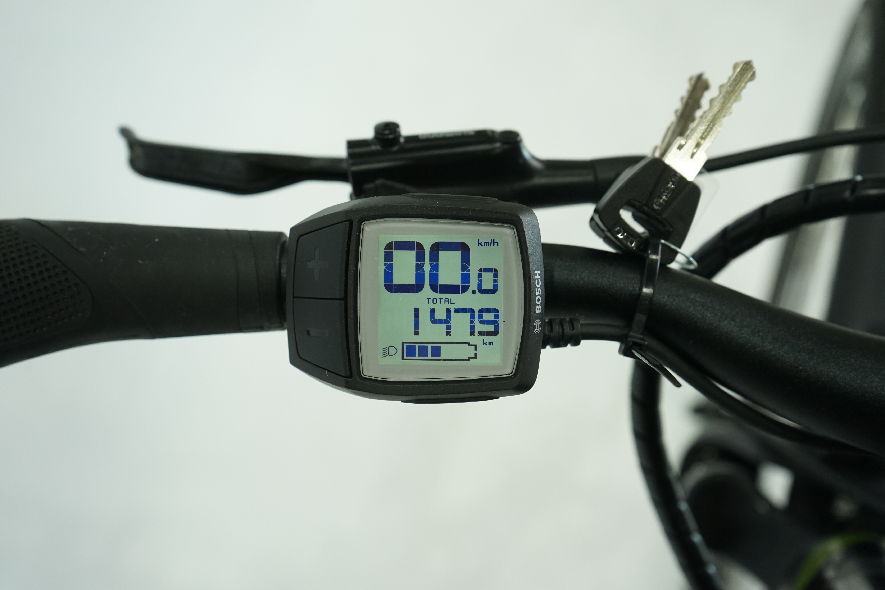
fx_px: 1106
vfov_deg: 29.9
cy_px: 295
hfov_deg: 43.6
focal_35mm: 45
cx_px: 442
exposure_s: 1/200
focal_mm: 45
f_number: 5.6
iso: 1600
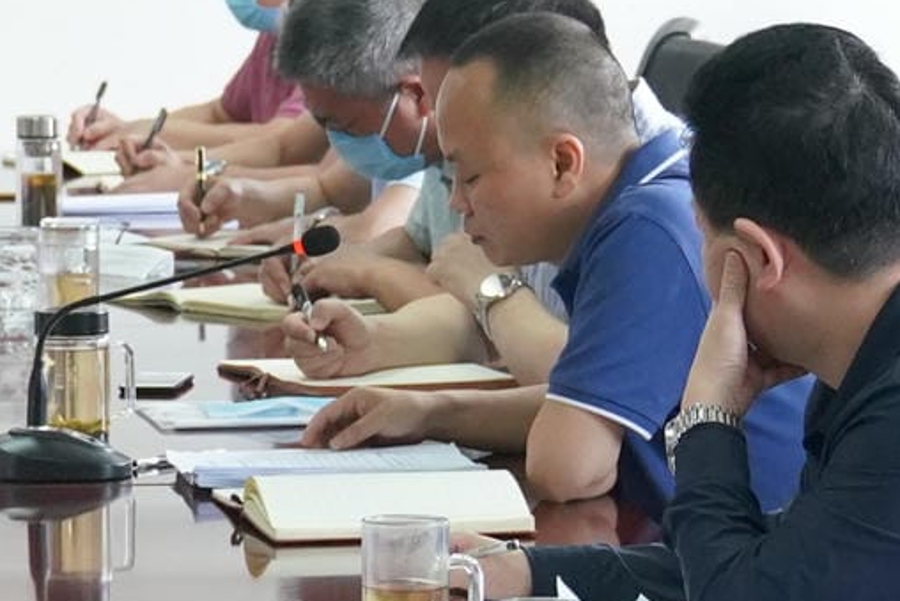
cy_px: 408
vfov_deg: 5.4
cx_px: -229
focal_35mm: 253
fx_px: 6326
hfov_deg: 8.0
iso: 2000
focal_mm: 34
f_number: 4
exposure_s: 1/160
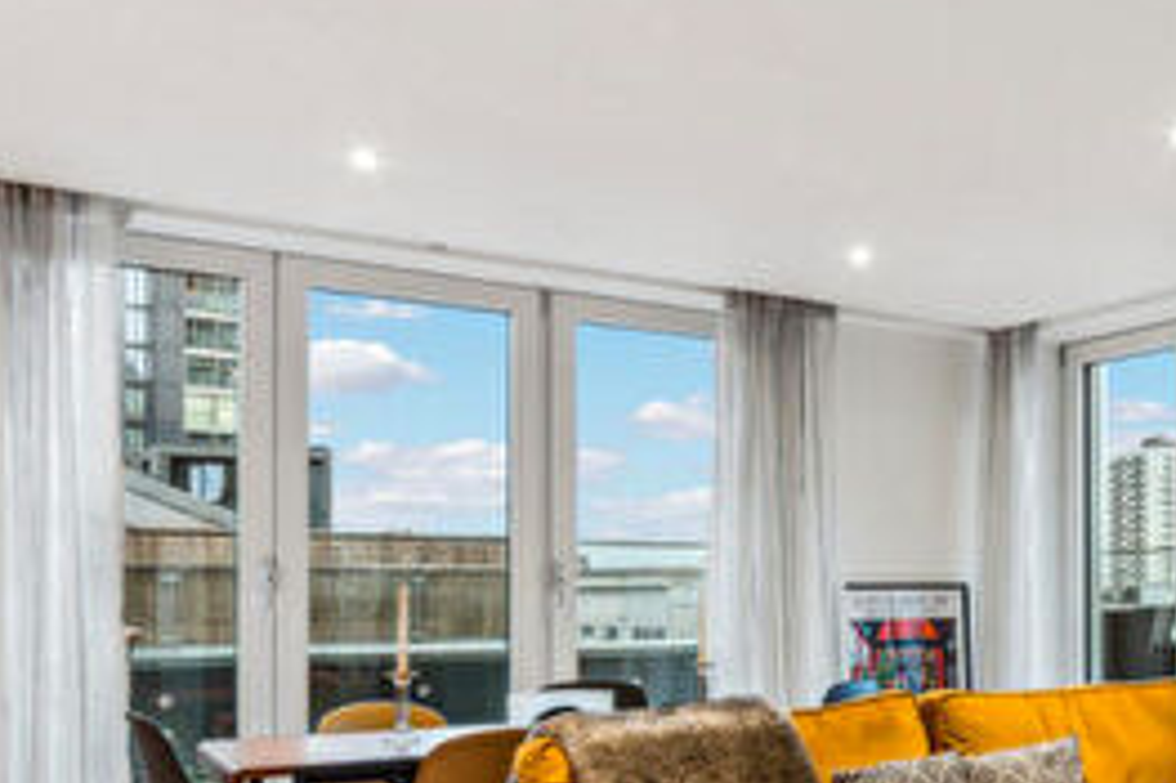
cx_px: 1189
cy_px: 588
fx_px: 1306
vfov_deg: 32.7
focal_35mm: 40
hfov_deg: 41.7
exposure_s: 1/5
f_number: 11
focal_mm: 15
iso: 400
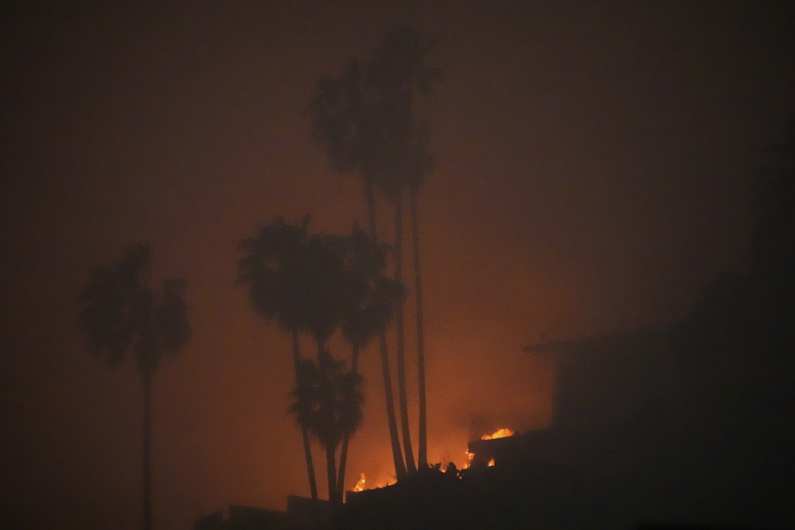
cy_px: 265
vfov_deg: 4.1
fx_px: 7419
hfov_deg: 6.1
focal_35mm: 336
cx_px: 398
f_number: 5.6
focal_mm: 336
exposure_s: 1/1000
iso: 25600
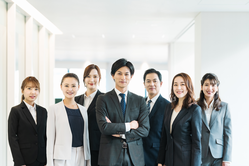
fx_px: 726
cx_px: 124
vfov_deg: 13.0
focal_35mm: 105
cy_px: 83
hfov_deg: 19.5
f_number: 2.5
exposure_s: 1/200
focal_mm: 105
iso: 640
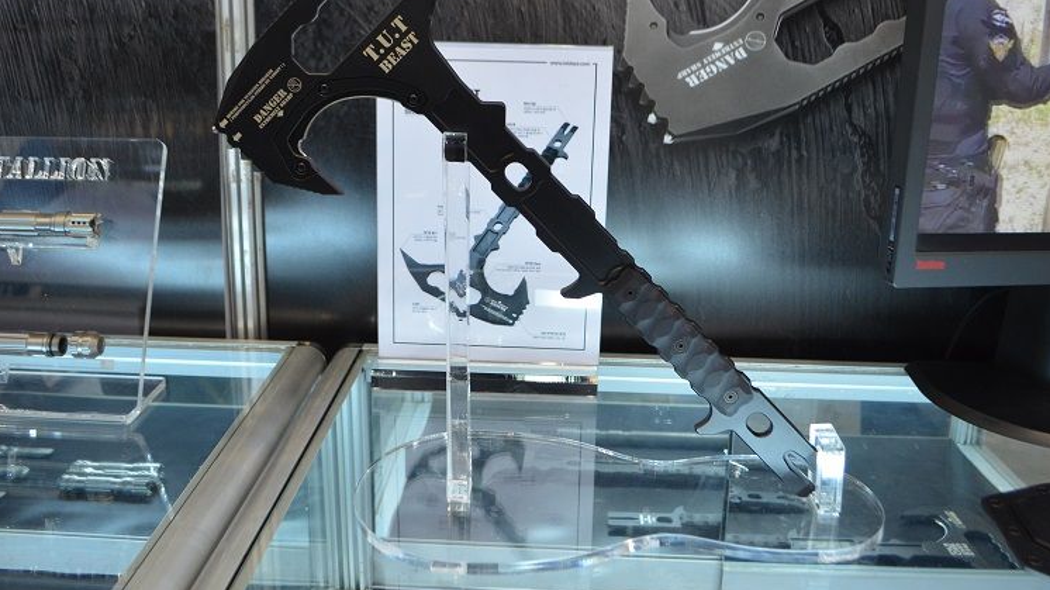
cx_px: 512
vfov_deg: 33.5
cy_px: 215
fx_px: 974
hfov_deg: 56.6
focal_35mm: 35
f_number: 4
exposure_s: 1/60
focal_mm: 18
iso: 800
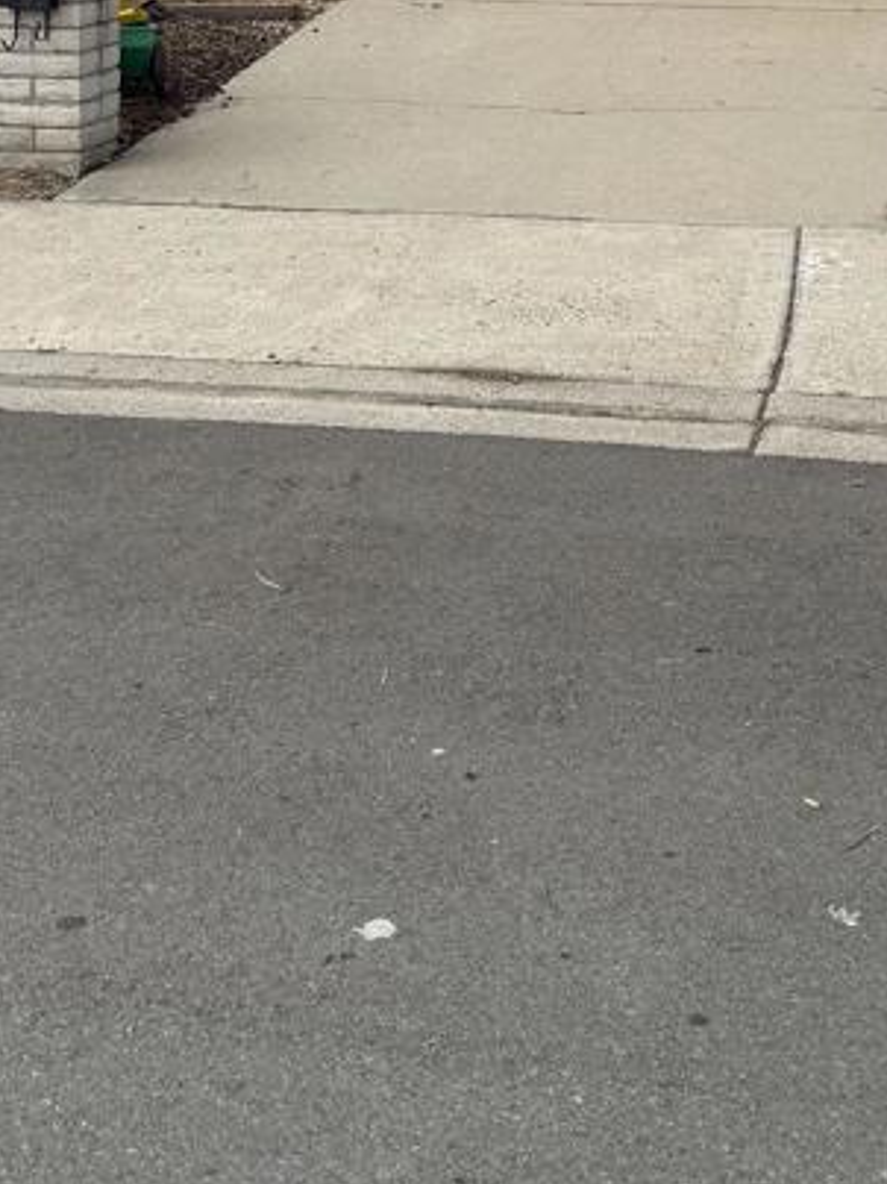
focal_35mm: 61
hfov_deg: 24.0
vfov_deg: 29.1
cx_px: 490
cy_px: -73
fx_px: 2085
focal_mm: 6.76
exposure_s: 1/6711
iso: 80
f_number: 1.78
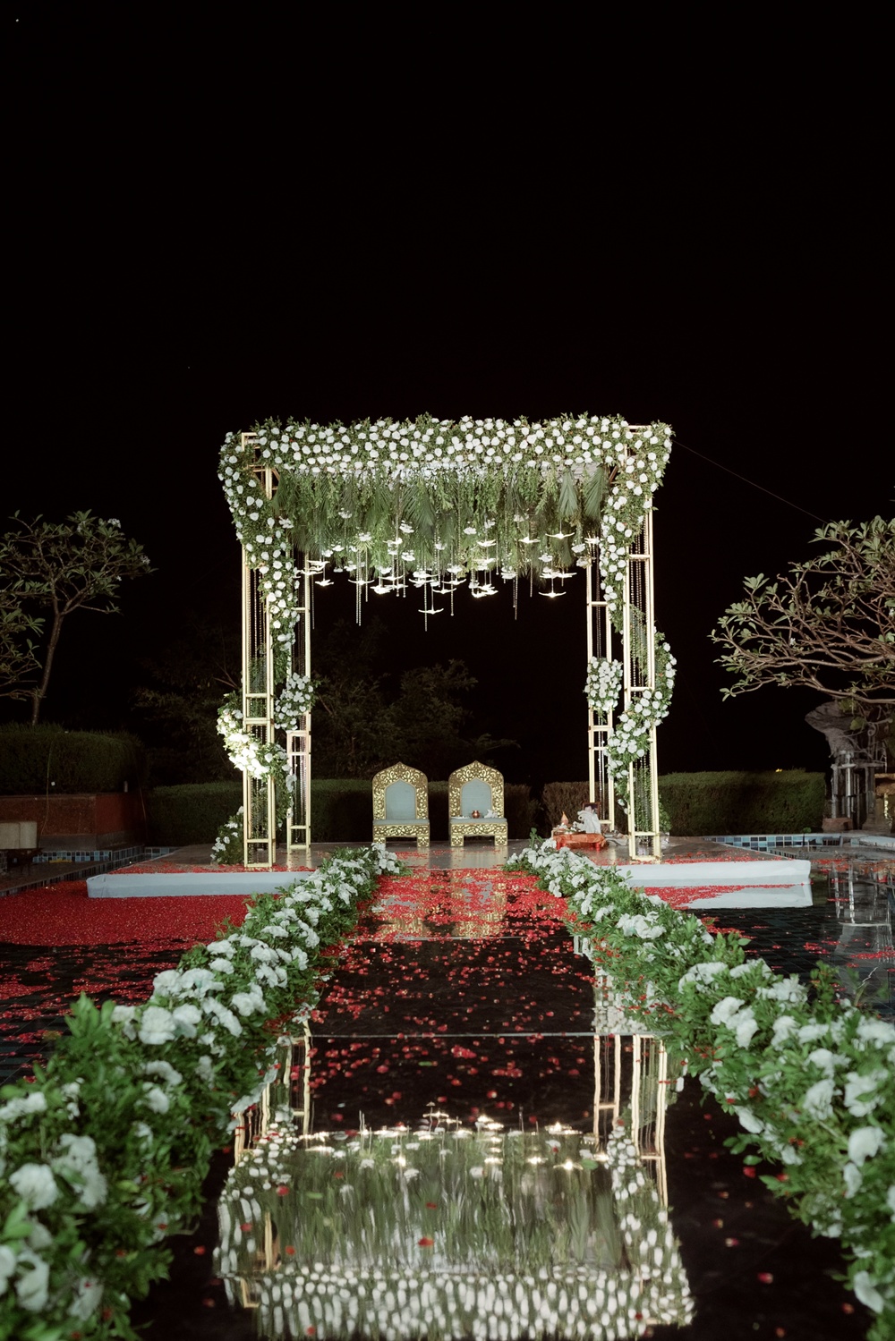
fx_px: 1342
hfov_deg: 36.9
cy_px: 670
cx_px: 448
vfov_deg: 53.1
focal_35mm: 36
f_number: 2.2
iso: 320
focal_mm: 24
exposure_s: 1/200
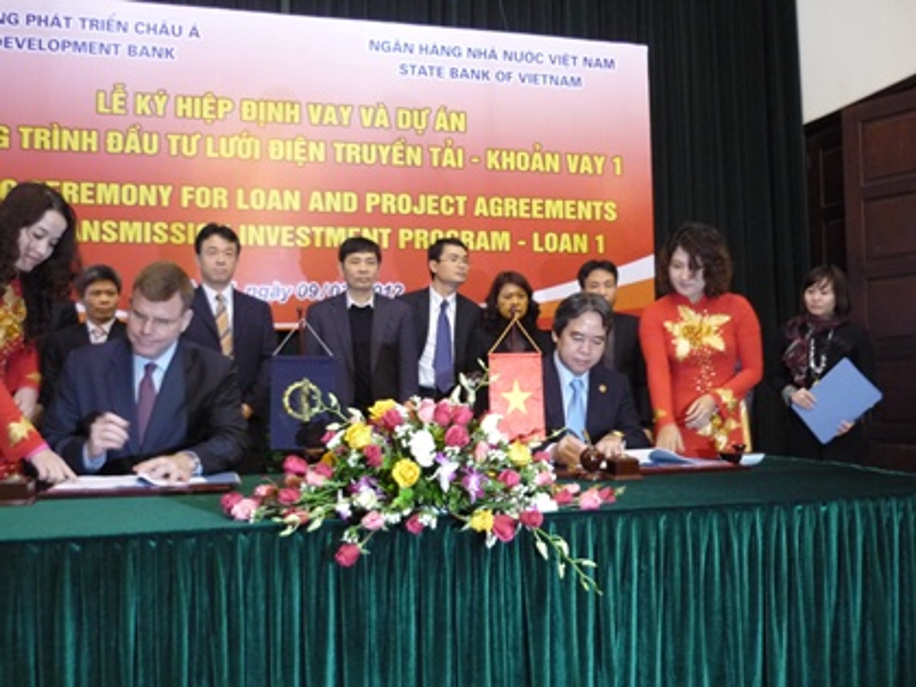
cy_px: 344
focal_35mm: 33
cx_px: 458
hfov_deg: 55.4
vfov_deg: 42.9
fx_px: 873
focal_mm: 5.5
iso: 400
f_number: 2.8
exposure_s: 1/13
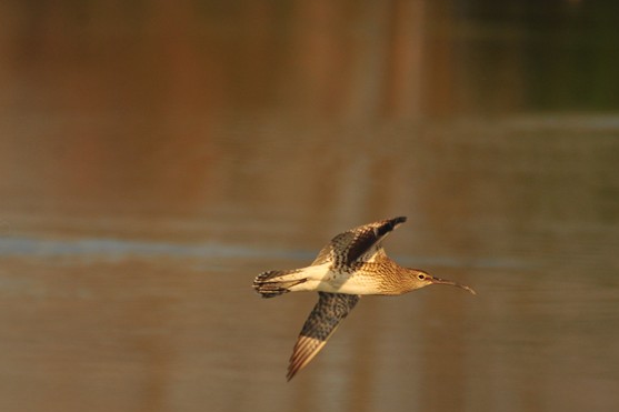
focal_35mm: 1076
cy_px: 277
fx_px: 18495
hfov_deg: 1.9
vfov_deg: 1.3
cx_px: 276
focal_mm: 500
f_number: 6.3
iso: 200
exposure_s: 1/1000
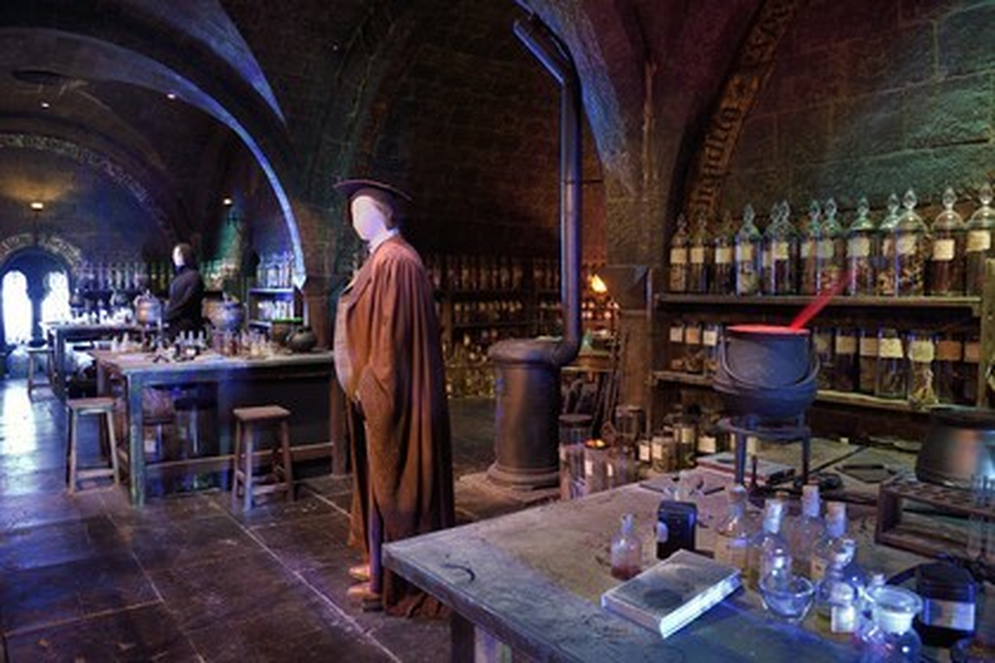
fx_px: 746
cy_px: 332
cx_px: 498
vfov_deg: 47.9
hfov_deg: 67.4
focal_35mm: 27
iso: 1600
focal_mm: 27
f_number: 5.6
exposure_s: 1/4
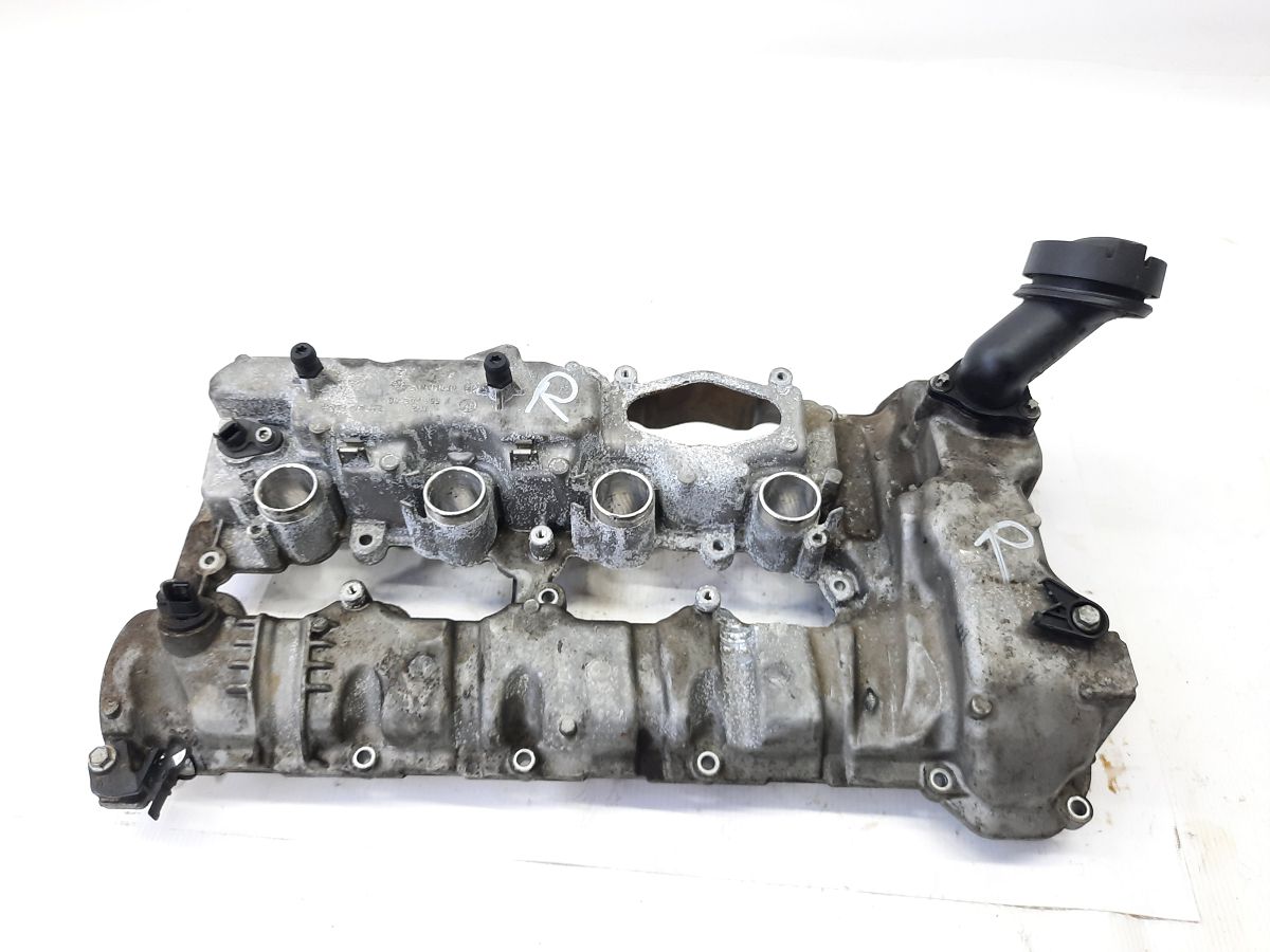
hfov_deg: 69.4
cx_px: 635
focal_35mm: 25
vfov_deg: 54.9
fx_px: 917
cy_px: 476
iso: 125
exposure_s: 1/60
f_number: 2
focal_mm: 4.6
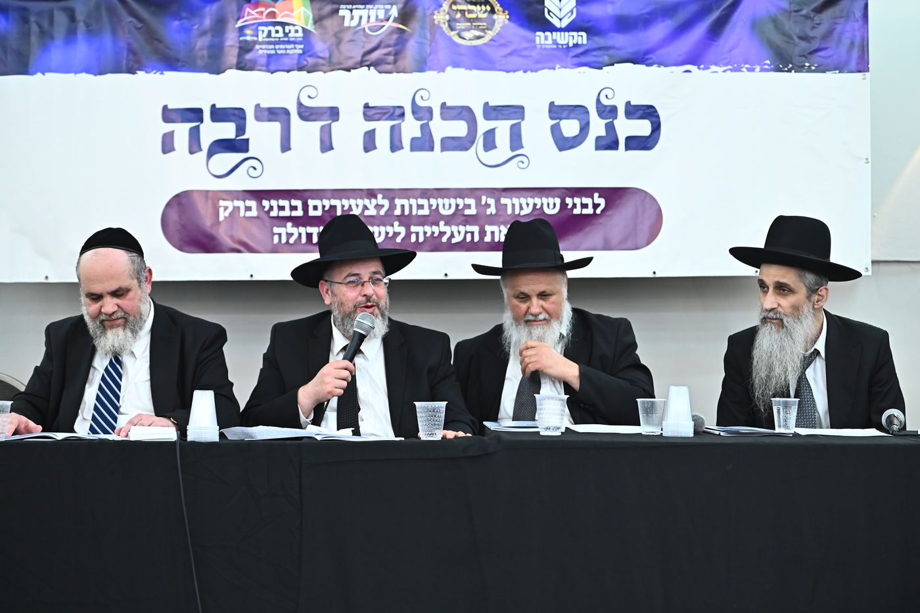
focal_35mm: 70
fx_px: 1788
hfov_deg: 28.9
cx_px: 460
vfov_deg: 19.4
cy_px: 306
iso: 2500
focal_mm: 70
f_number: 3.5
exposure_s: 1/250
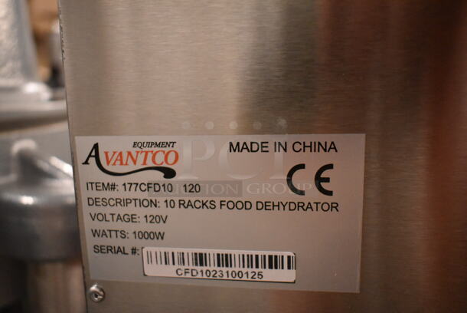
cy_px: 156
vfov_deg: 41.8
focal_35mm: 32
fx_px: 409
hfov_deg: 59.4
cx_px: 234
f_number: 3.8
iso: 5600
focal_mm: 21
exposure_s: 1/125
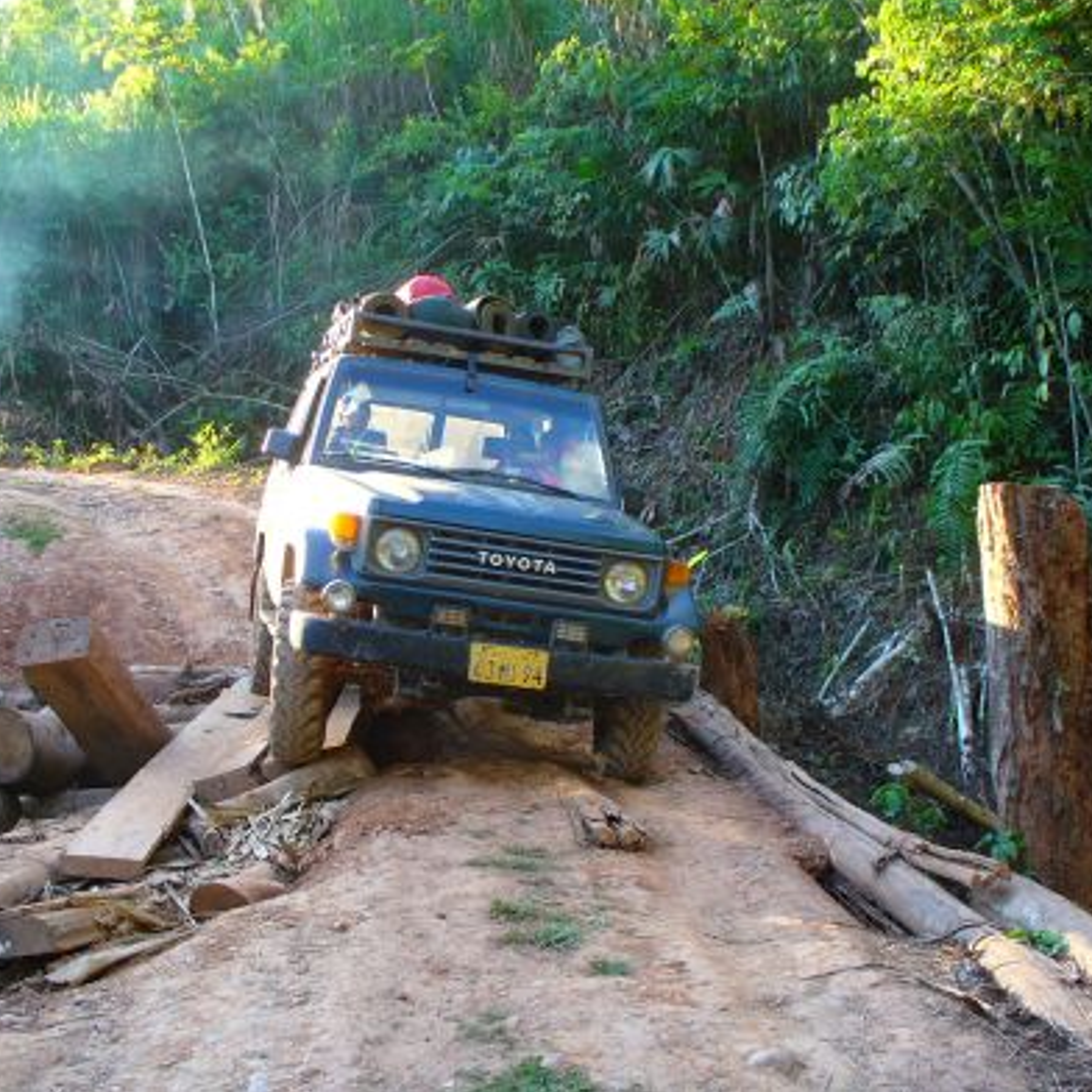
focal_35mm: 44
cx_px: 468
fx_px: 1570
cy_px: 546
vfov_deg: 38.3
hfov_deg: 38.3
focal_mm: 6.1
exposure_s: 1/50
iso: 64
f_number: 2.8
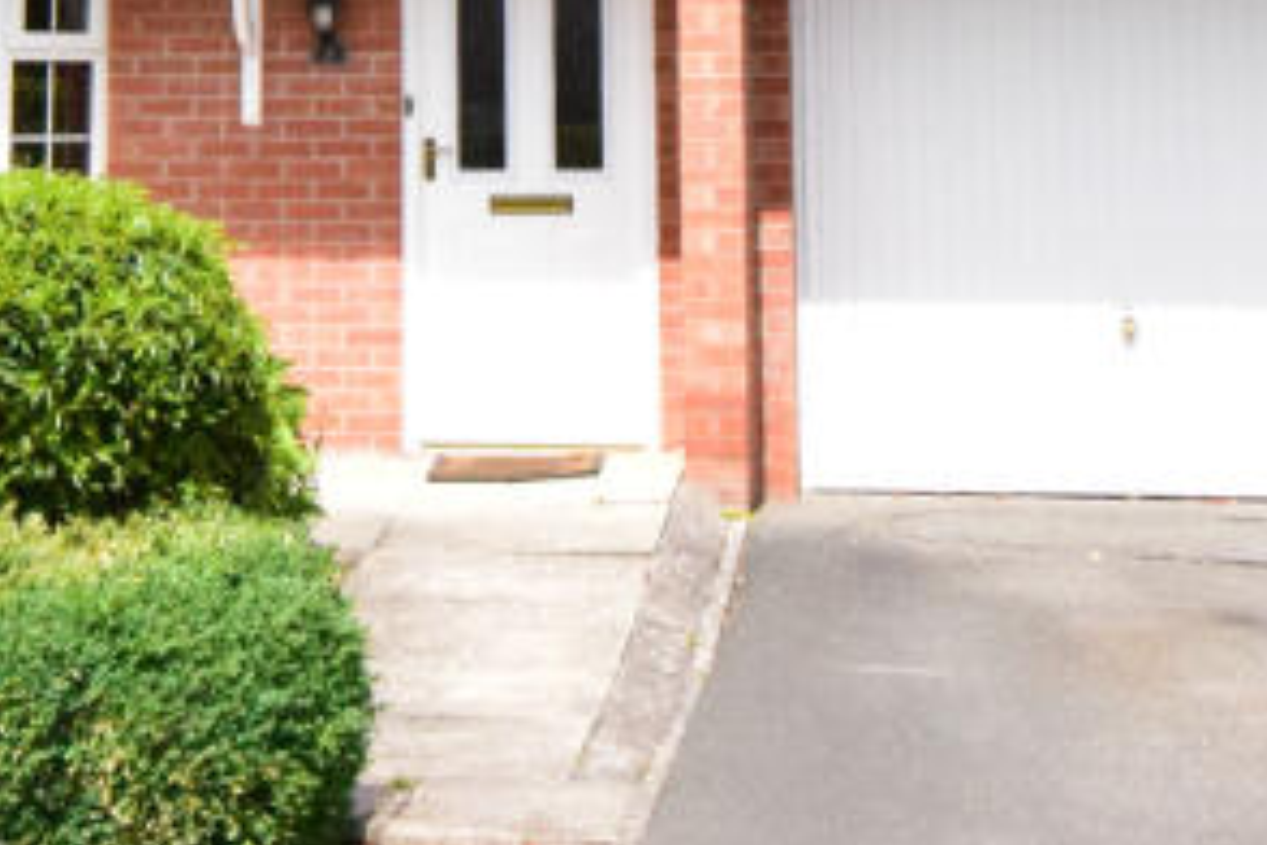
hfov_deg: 22.9
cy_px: -403
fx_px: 3123
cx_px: 444
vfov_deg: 14.4
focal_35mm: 89
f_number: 22
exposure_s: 1/3200
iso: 6400
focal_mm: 17
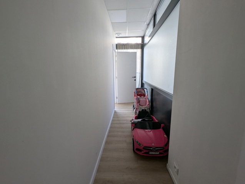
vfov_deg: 90.1
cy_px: 92
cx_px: 122
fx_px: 92
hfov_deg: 106.1
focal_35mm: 13
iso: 51
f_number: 2.2
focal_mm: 1.95
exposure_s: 1/30
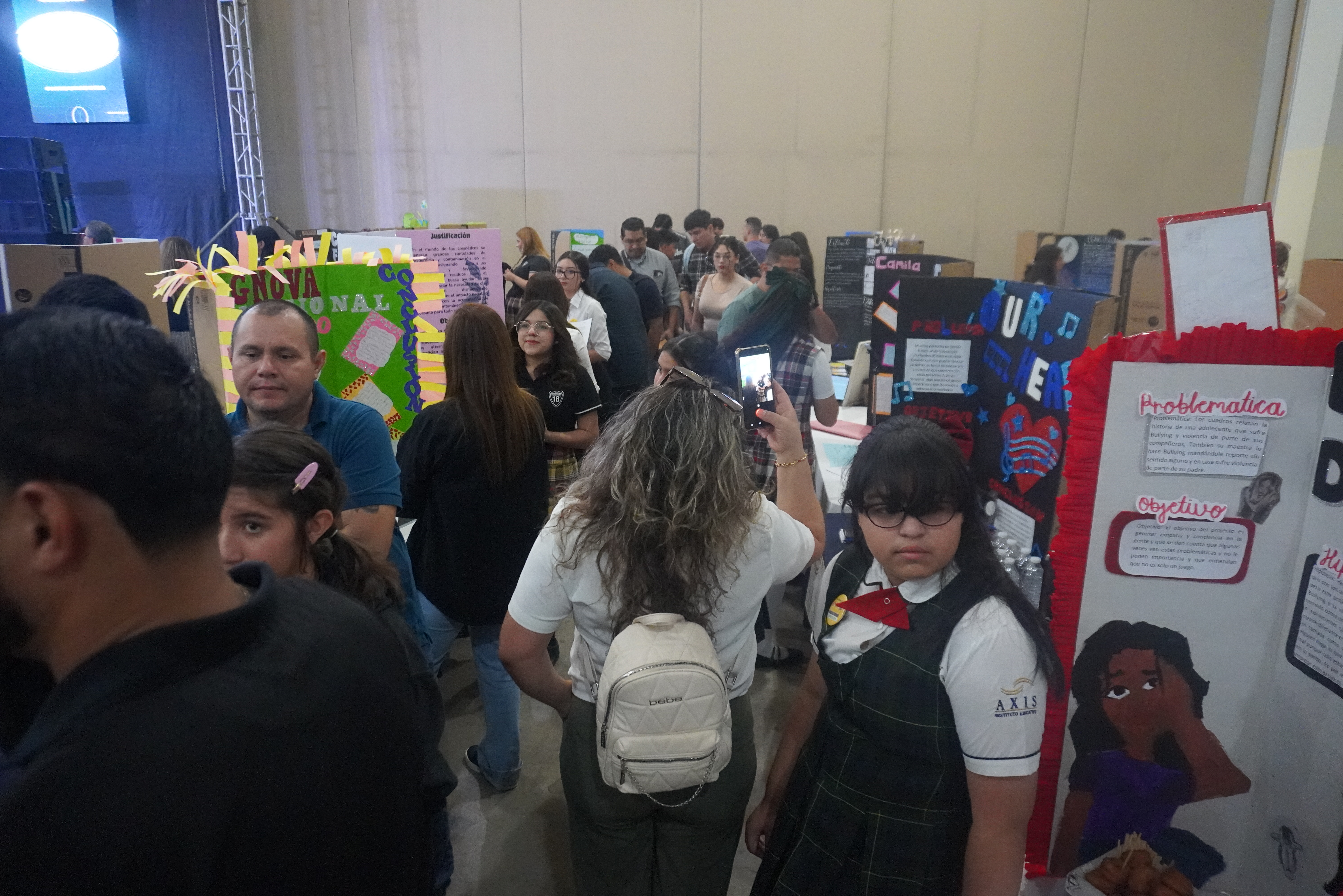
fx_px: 895
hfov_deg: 73.7
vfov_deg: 53.1
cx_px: 672
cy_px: 448
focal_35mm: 24
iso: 6400
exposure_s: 1/125
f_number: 3.5
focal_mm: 16
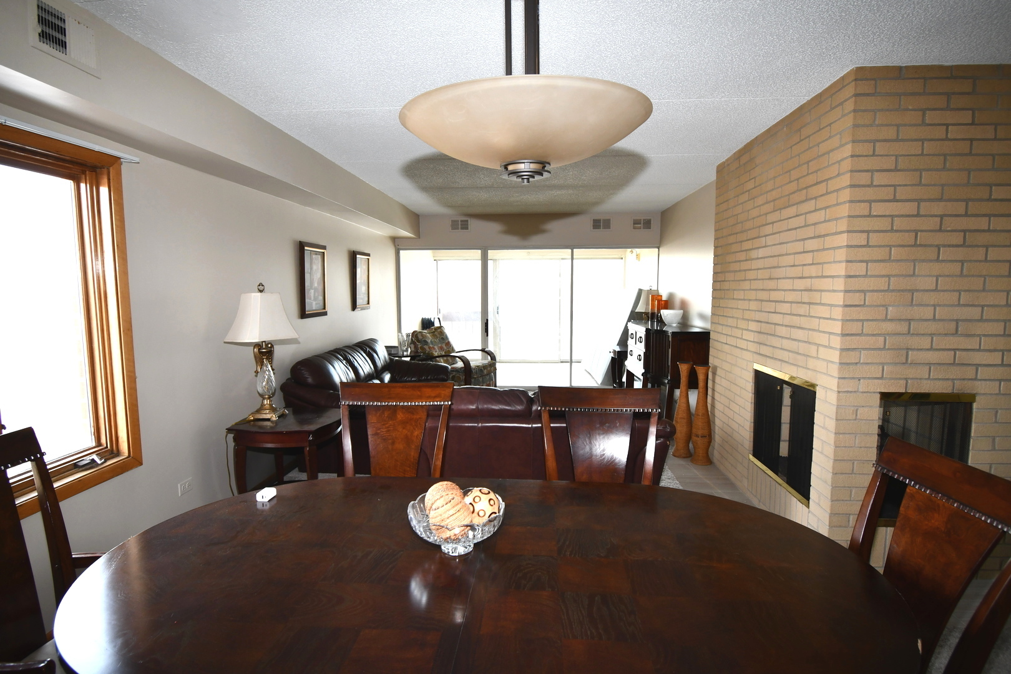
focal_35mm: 19
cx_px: 506
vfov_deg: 64.6
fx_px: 534
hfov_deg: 86.9
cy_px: 337
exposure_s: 1/60
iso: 400
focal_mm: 13
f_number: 4.8
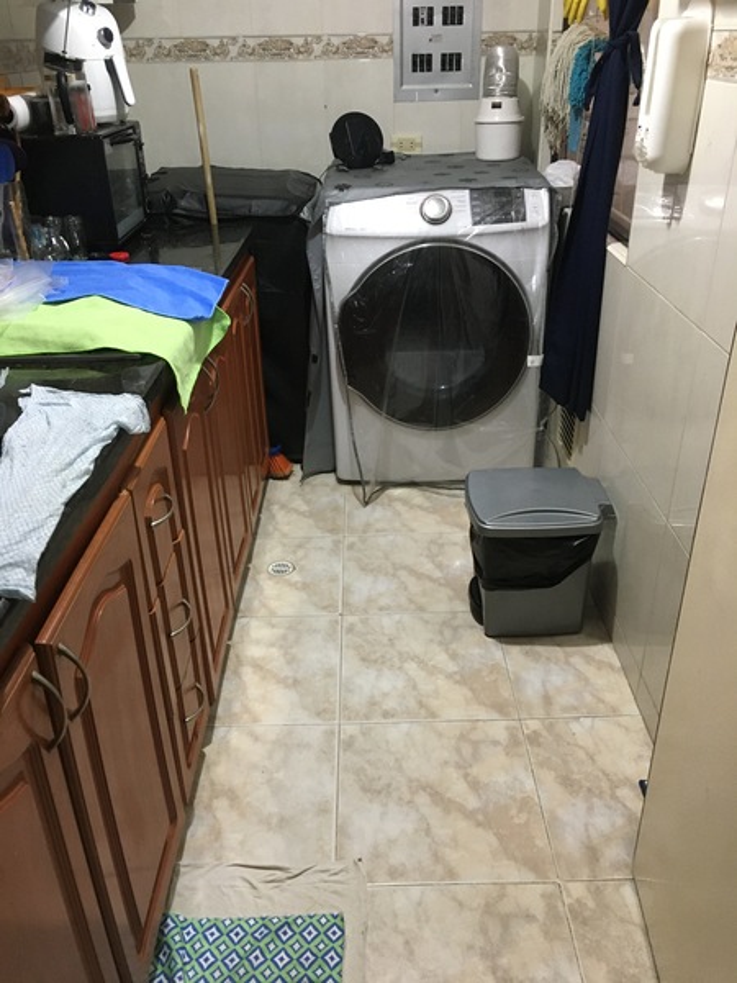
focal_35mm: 29
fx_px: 823
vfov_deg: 61.7
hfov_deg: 48.2
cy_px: 492
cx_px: 368
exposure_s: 1/24
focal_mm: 4.15
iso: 200
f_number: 2.2
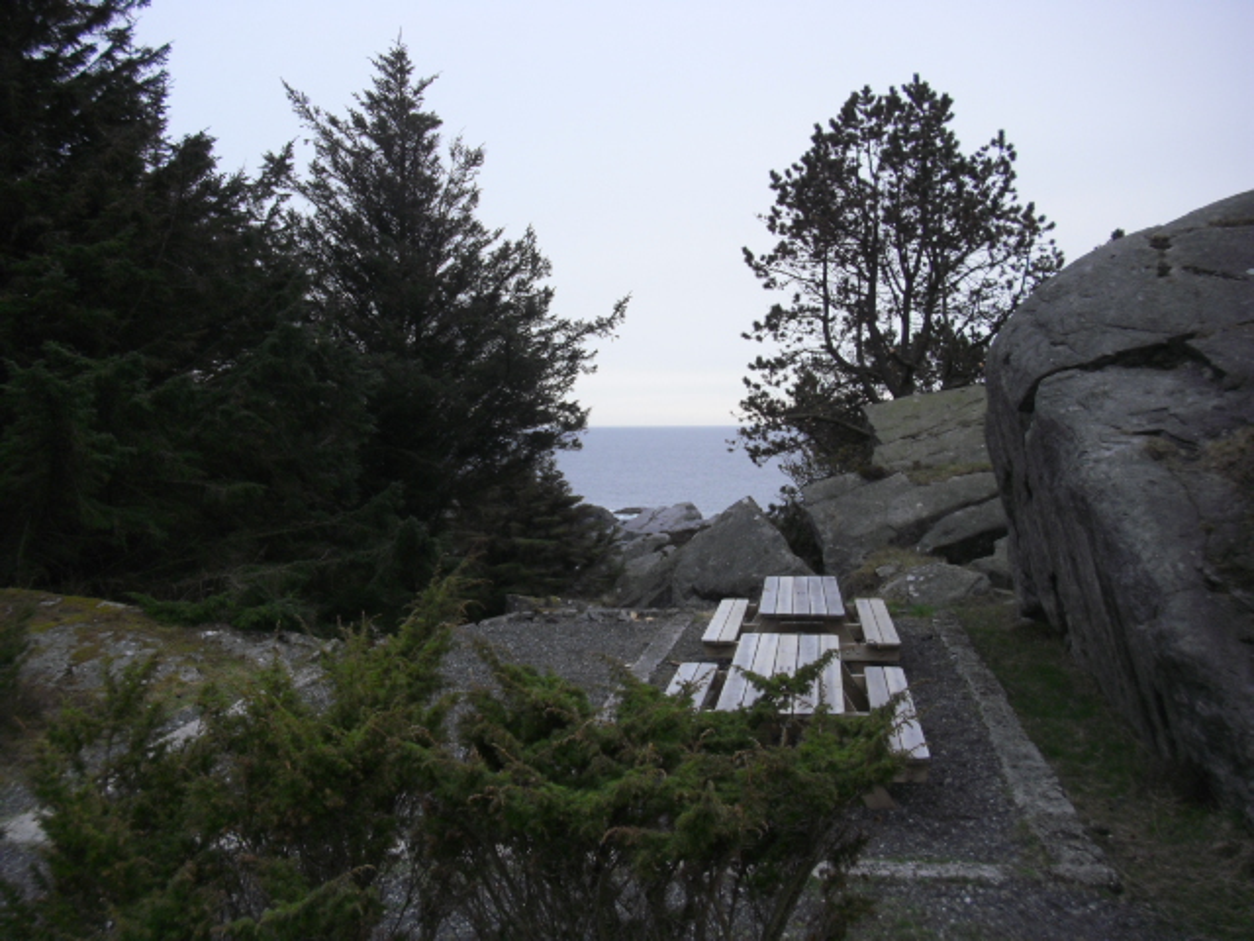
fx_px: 1377
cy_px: 470
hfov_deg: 49.0
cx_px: 627
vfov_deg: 37.7
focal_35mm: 38
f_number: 2.8
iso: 100
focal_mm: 6.2
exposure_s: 1/125
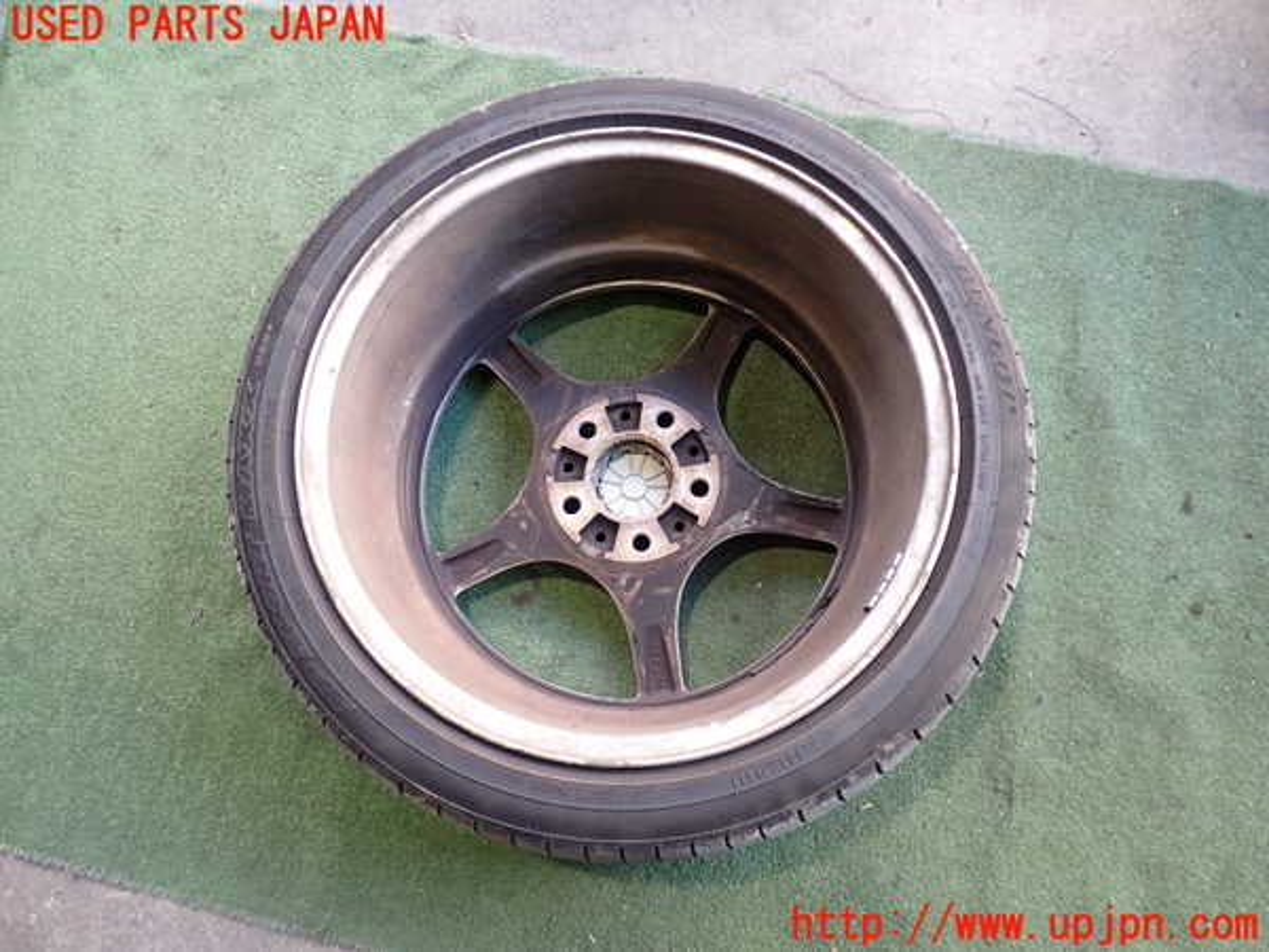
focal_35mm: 30
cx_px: 634
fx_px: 1100
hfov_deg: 60.0
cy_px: 476
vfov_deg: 46.8
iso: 200
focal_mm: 5.4
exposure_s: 1/40
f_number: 2.3
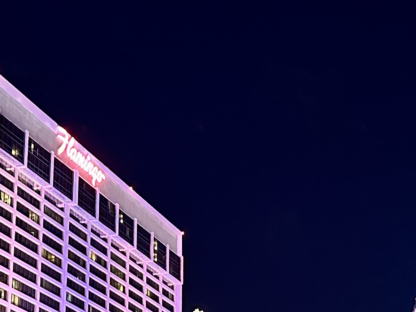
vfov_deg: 17.3
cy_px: 286
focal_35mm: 84
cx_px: 226
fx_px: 1009
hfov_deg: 23.3
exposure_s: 1/40
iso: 800
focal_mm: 6.86
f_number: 1.78
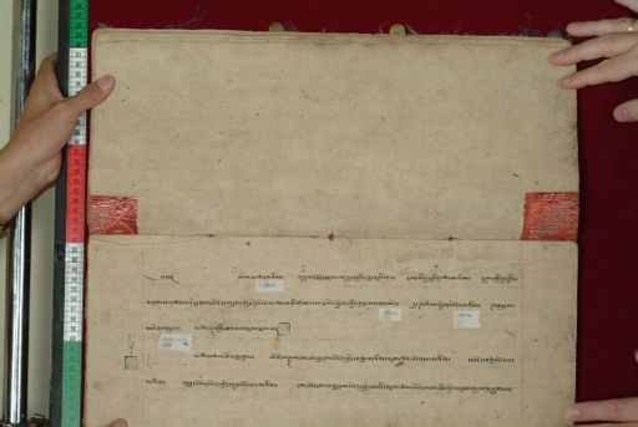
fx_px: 1571
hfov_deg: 23.0
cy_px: 214
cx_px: 319
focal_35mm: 88
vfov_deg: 15.5
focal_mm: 59
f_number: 13
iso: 160
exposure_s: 1/20
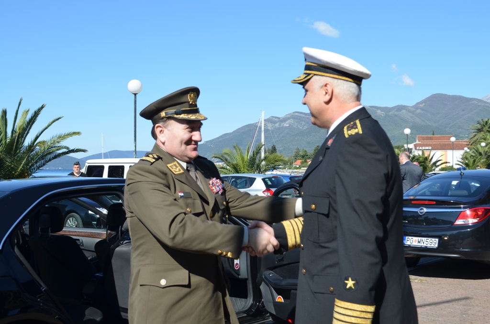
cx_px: 245
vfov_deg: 29.7
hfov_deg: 43.7
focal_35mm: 45
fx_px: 611
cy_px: 162
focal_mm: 30
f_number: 8
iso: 110
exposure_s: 1/250
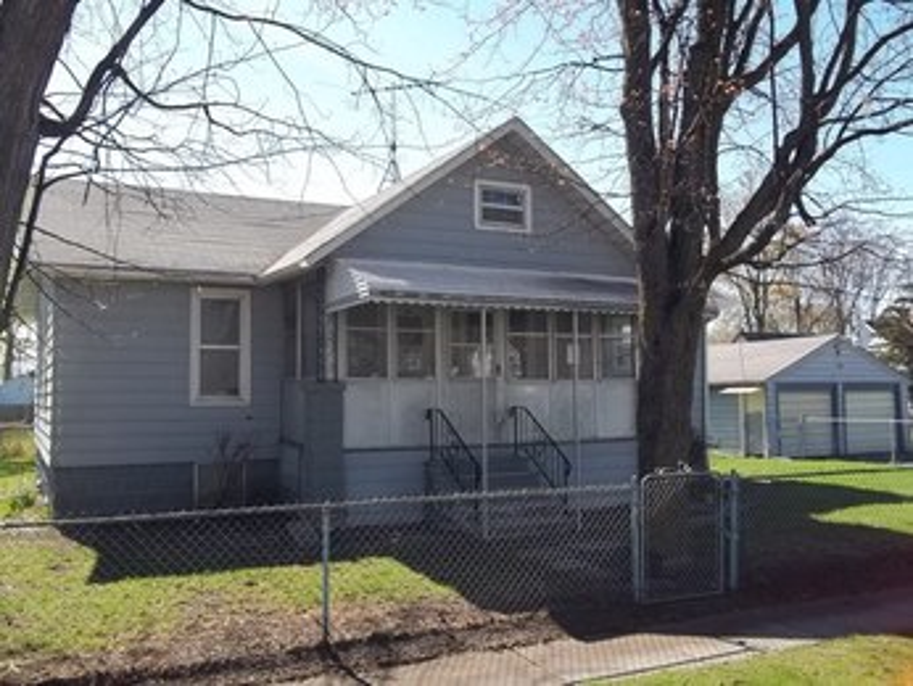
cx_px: 456
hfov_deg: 56.8
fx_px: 845
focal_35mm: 32
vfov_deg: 44.2
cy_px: 343
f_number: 8.8
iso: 64
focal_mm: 5.7
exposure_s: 1/60
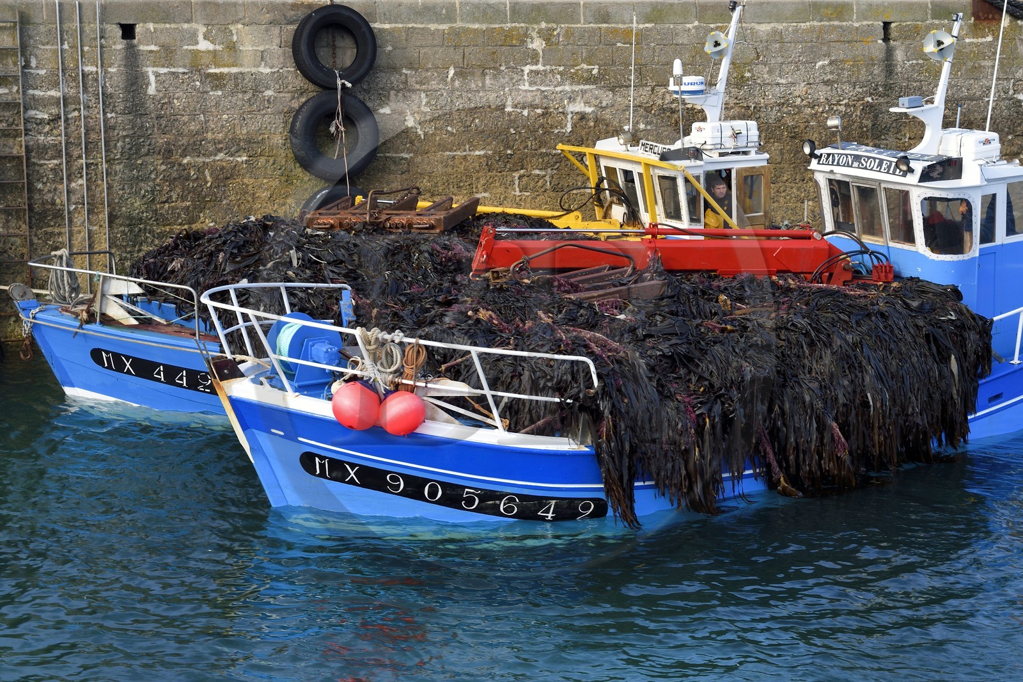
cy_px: 341
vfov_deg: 21.9
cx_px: 512
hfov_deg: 32.4
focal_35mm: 62
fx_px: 1761
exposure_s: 1/125
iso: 200
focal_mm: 62
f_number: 11
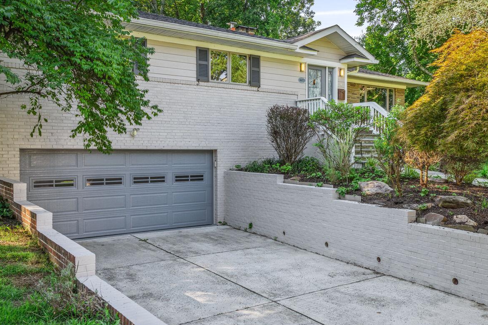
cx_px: 277
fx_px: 461
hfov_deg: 55.6
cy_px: 136
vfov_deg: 38.8
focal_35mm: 34
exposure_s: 1/60
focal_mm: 23
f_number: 8
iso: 200
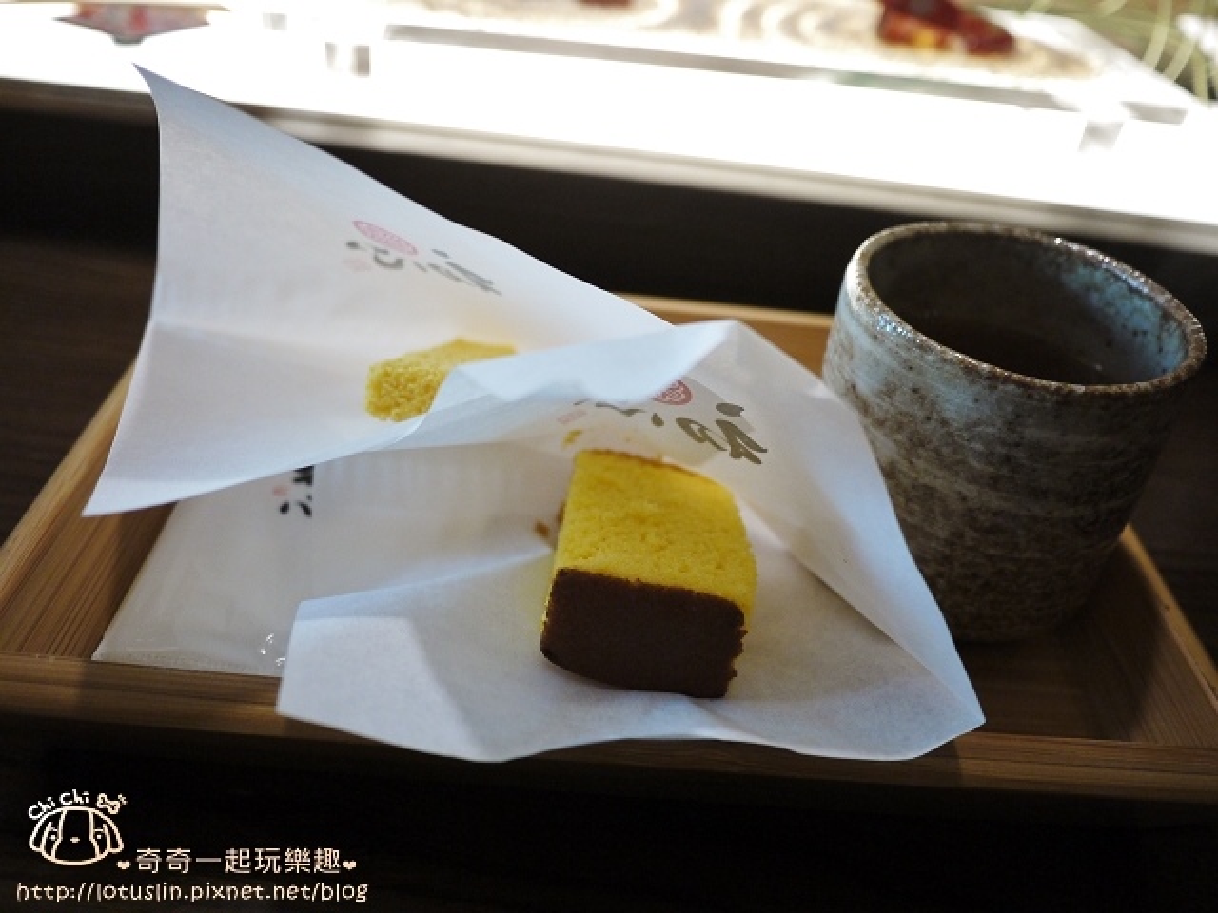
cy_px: 456
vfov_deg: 49.7
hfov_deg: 63.4
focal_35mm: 28
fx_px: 985
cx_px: 609
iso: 400
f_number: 2.5
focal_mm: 14
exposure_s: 1/60
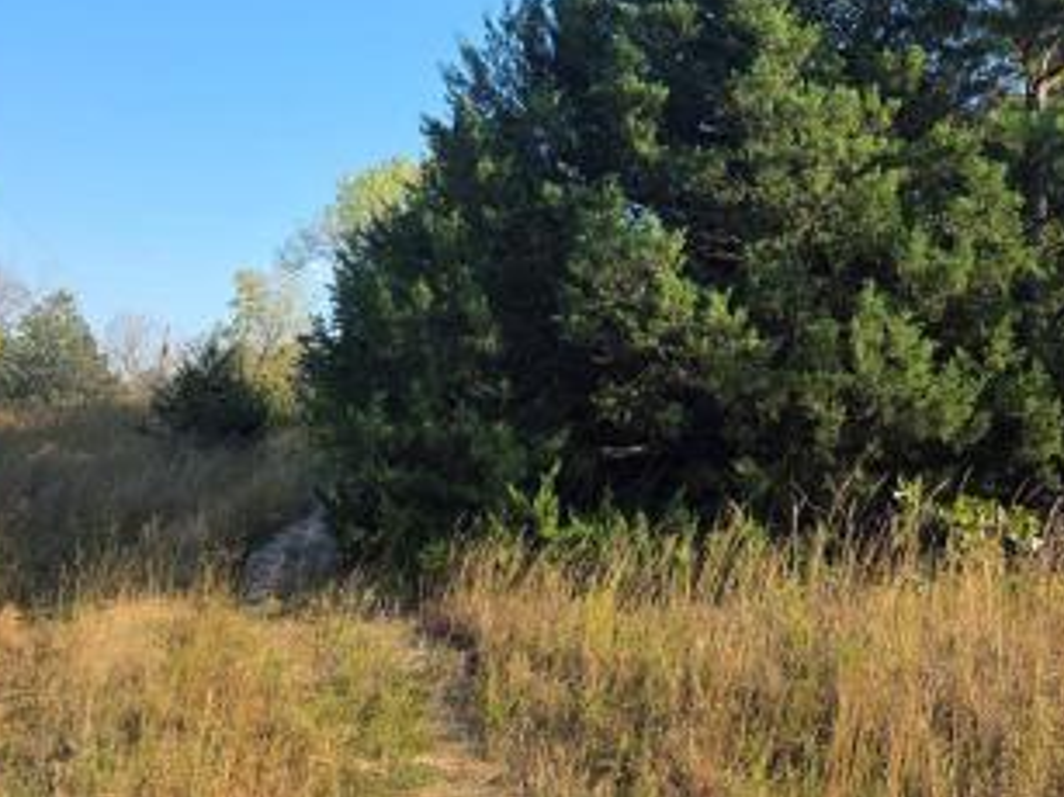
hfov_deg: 59.5
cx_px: 641
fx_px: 922
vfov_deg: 46.2
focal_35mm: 30
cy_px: 281
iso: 80
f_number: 1.7
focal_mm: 6.3
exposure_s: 1/1632
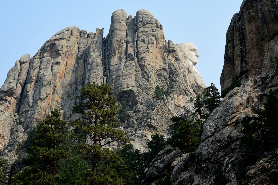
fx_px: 518
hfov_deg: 30.1
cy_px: 88
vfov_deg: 20.3
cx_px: 140
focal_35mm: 67
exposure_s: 1/200
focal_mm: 50
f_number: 7.1
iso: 100
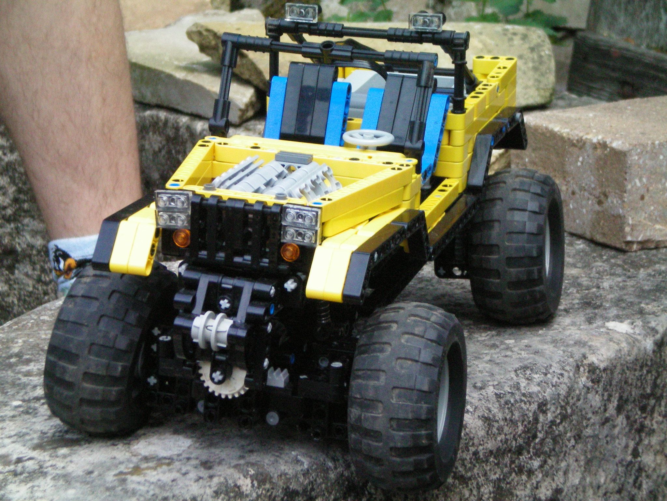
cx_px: 334
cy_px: 250
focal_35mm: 114
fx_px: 2197
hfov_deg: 17.3
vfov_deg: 13.0
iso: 250
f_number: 5.9
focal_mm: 18.9
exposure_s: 1/250
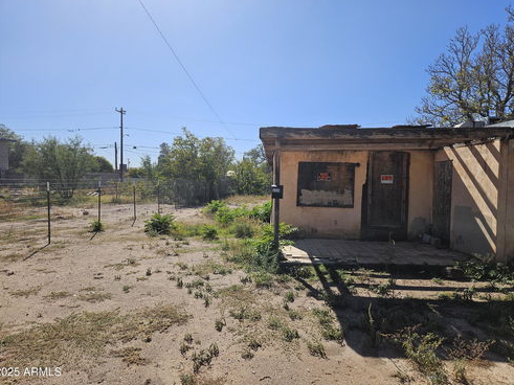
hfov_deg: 71.6
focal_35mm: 24
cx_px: 262
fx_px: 356
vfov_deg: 56.8
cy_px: 189
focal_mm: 5.4
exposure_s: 1/2752
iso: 25
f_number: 1.8
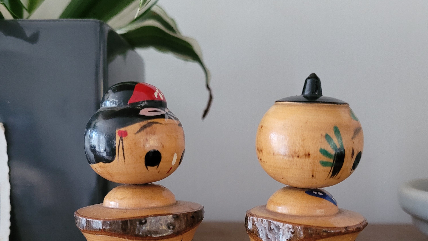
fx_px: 431
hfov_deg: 52.8
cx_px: 215
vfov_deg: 30.4
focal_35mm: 38
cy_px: 193
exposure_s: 1/50
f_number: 1.8
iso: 640
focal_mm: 5.4
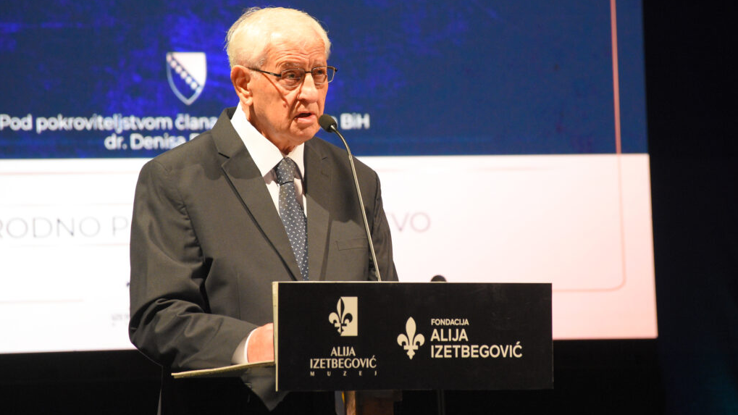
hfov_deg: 9.8
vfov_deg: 5.5
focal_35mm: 221
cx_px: 369
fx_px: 4324
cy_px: 184
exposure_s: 1/60
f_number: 5.6
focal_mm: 140
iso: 1600
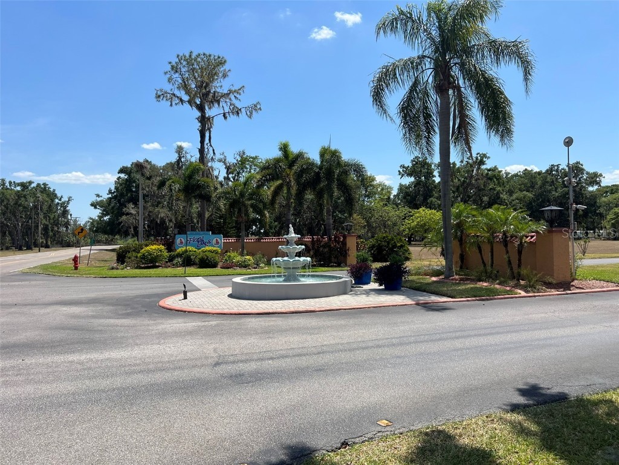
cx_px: 310
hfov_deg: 67.3
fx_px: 465
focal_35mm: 26
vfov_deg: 53.1
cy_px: 232
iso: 50
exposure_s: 1/4630
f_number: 1.5
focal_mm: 5.7
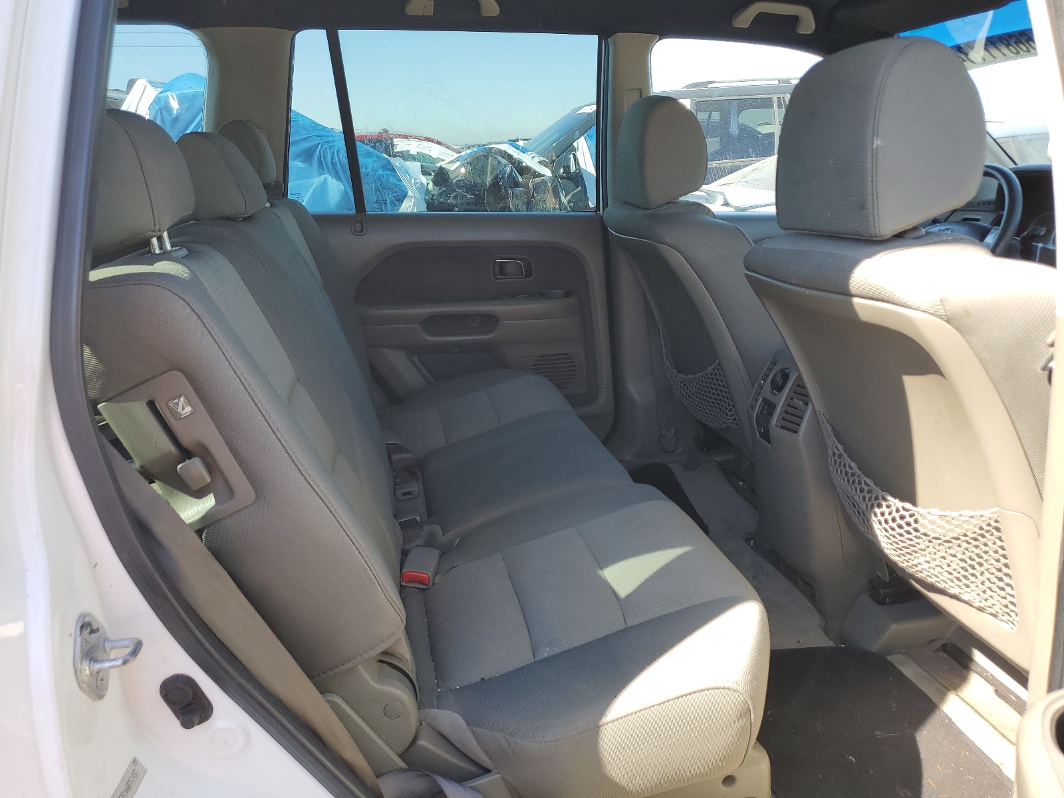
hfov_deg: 67.3
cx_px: 532
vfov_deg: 53.1
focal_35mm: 26
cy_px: 399
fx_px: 799
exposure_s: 1/385
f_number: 1.5
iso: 50
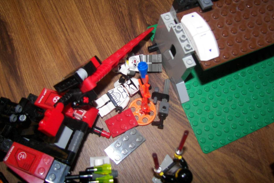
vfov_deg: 35.1
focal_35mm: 38
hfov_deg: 50.7
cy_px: 89
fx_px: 289
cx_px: 136
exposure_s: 1/30
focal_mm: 6
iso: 100
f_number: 2.8
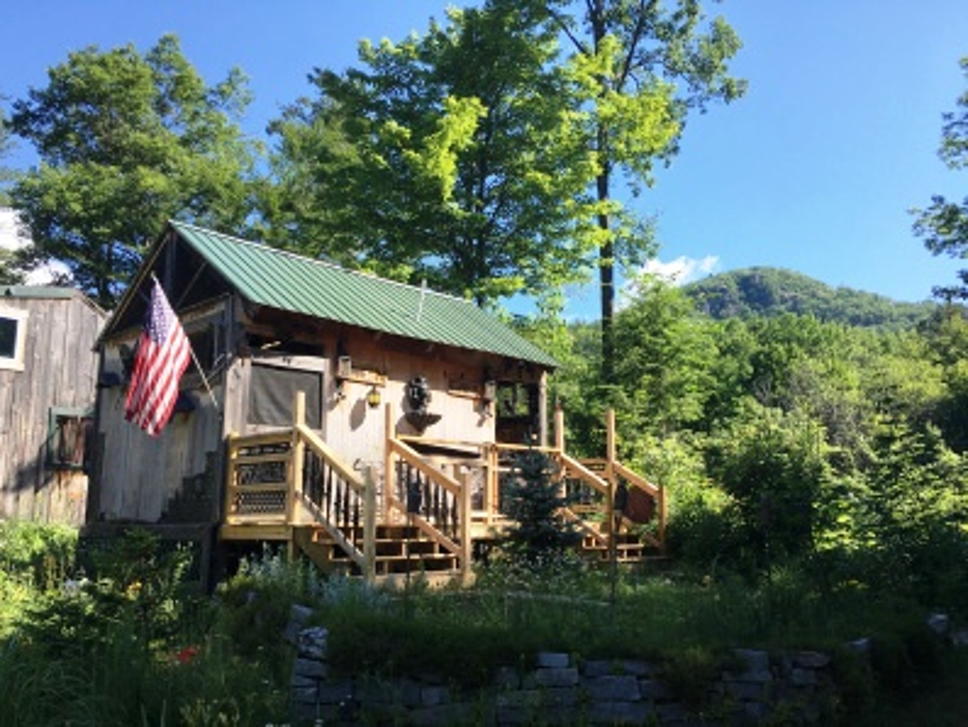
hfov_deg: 61.6
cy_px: 364
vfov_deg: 48.3
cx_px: 484
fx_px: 811
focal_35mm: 29
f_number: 2.2
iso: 25
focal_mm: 4.15
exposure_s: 1/793
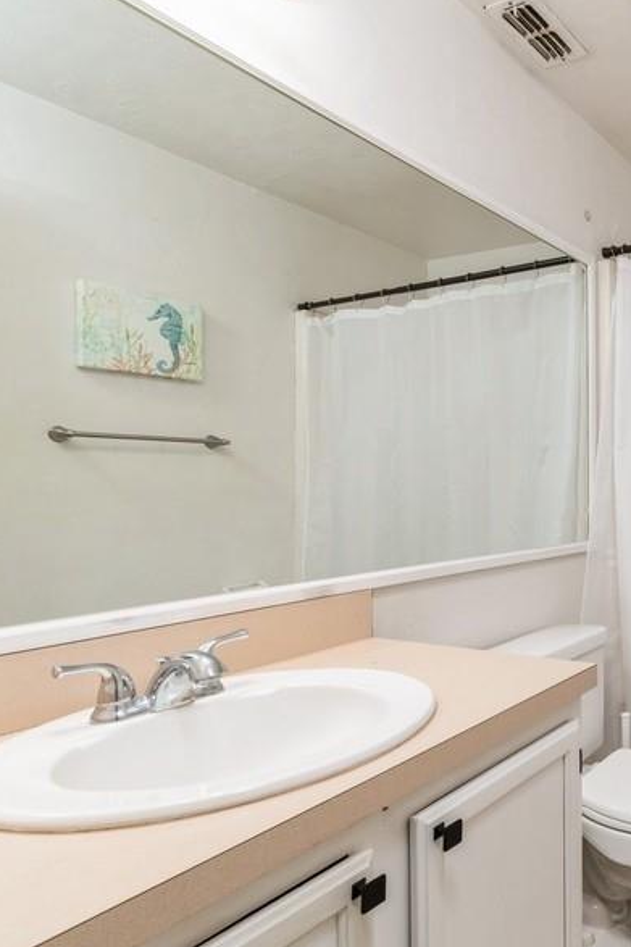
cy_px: 476
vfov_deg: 76.1
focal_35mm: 23
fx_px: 605
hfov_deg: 43.1
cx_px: 691
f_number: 8
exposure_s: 1/15
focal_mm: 10
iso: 200
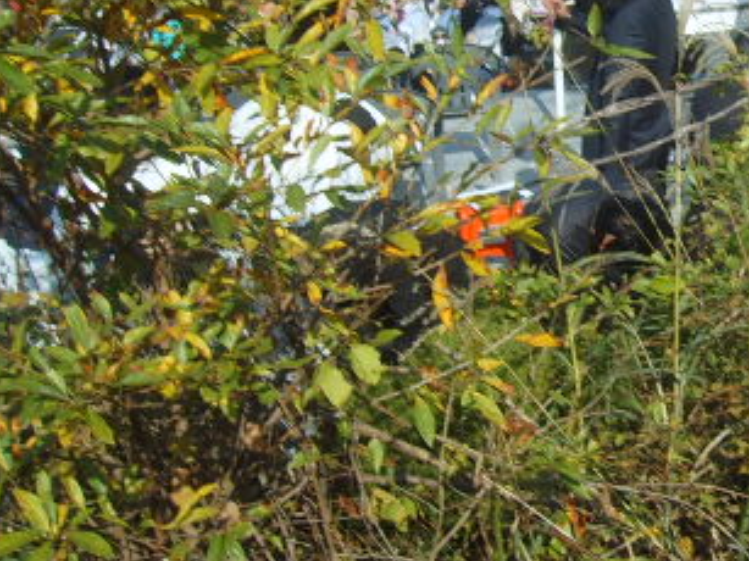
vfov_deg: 20.0
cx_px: 749
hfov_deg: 25.4
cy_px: 132
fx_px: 1579
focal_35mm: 73
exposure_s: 1/350
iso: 50
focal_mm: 5.8
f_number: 5.8
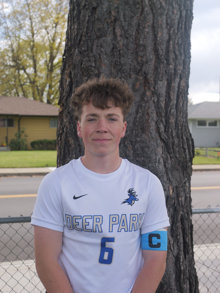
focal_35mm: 50
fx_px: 423
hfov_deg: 29.1
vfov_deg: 38.2
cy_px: 146
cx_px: 110
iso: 100
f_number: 4
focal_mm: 25
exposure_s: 1/250
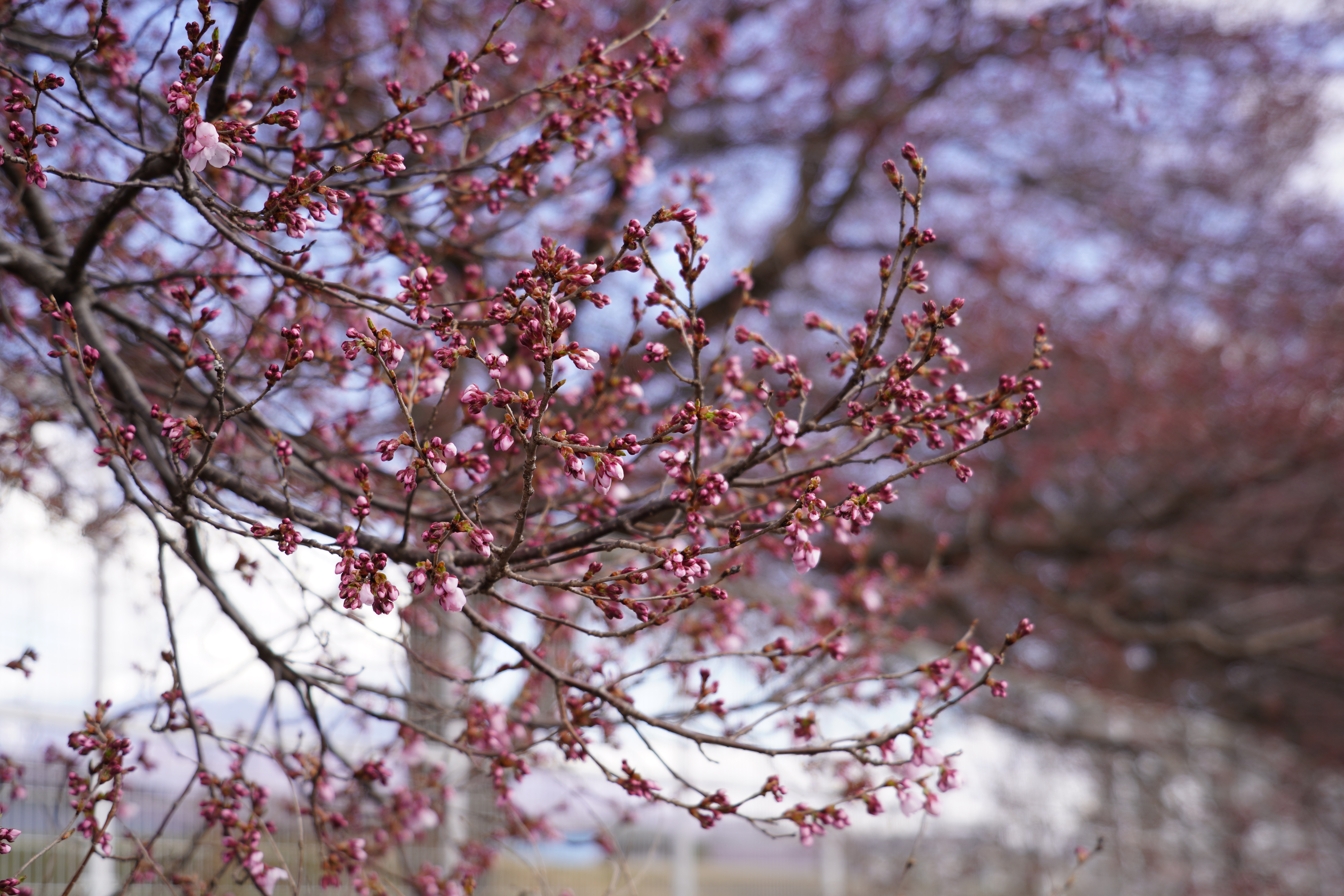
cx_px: 672
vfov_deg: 20.6
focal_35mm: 66
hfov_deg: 30.5
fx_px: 2464
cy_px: 448
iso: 100
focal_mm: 66
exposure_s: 1/160
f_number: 5
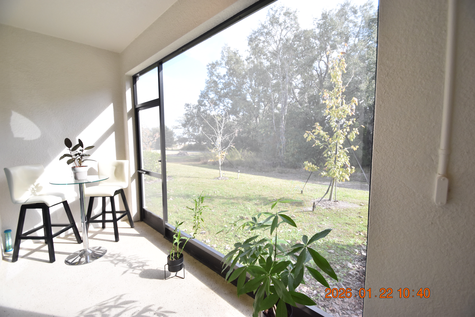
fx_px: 198
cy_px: 158
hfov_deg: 100.4
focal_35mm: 15
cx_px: 238
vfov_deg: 77.3
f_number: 3.5
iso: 800
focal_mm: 10
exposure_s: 1/500
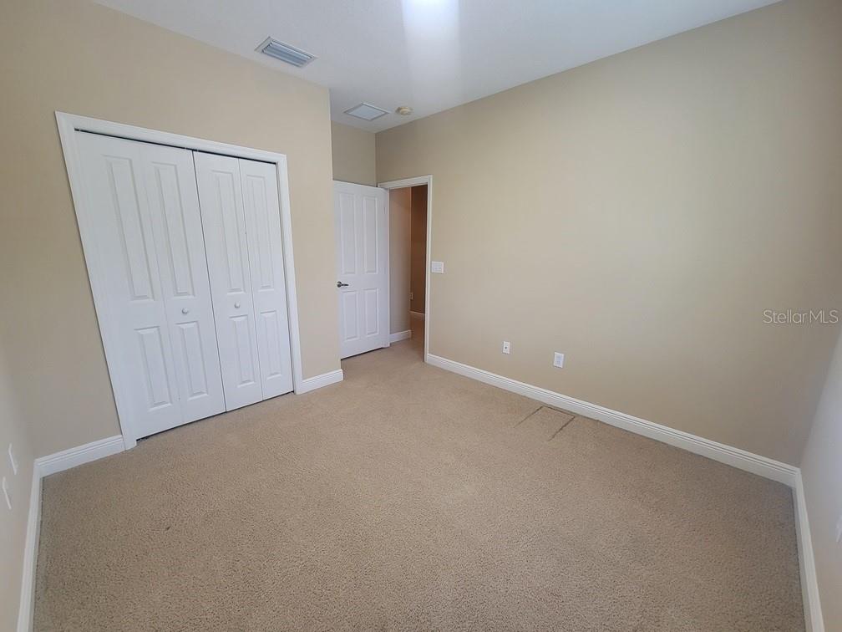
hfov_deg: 106.2
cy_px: 316
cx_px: 421
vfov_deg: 89.9
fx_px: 316
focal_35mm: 13
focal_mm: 2.2
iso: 200
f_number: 2.2
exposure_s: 1/60
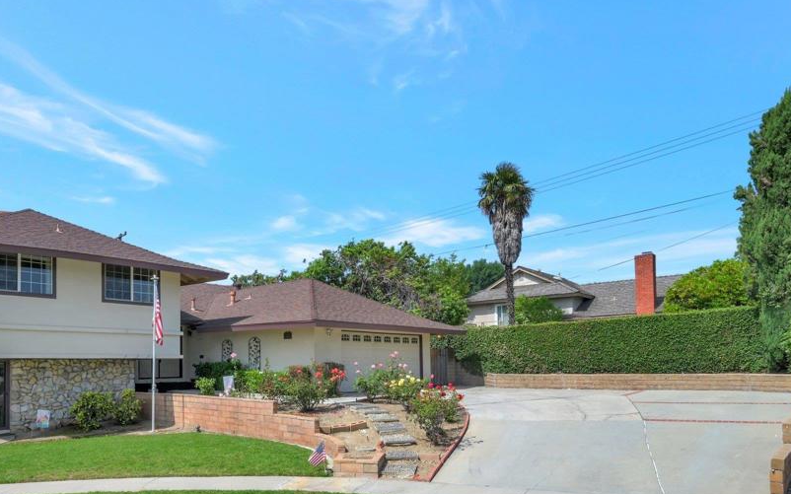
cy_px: 298
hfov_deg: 70.1
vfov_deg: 47.3
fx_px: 560
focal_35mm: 26
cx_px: 341
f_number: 18
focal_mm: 20
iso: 400
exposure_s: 1/250
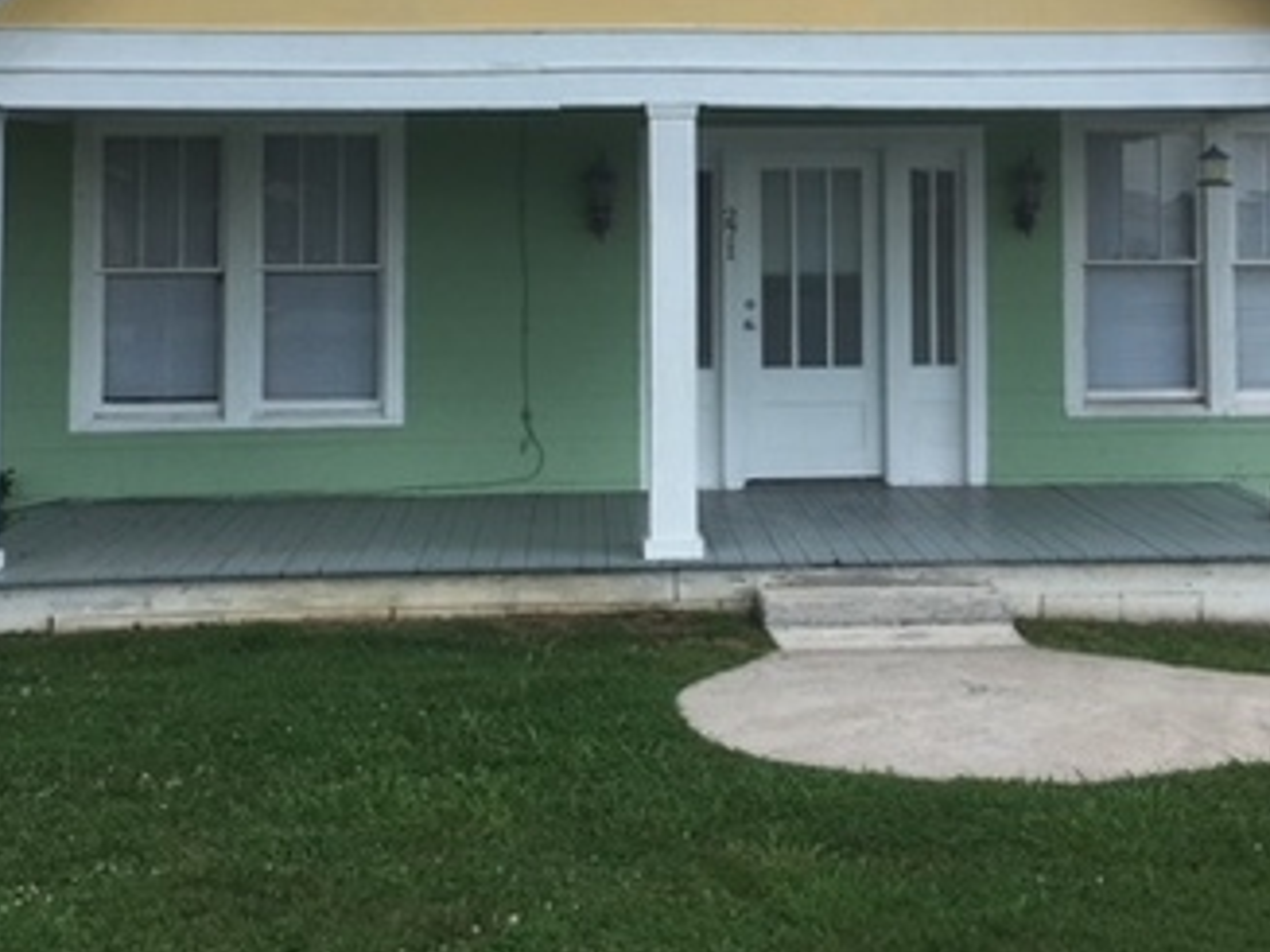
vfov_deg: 25.5
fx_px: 2054
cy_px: 138
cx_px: 697
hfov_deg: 34.3
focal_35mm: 56
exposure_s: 1/1148
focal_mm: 4.15
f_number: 2.2
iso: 25
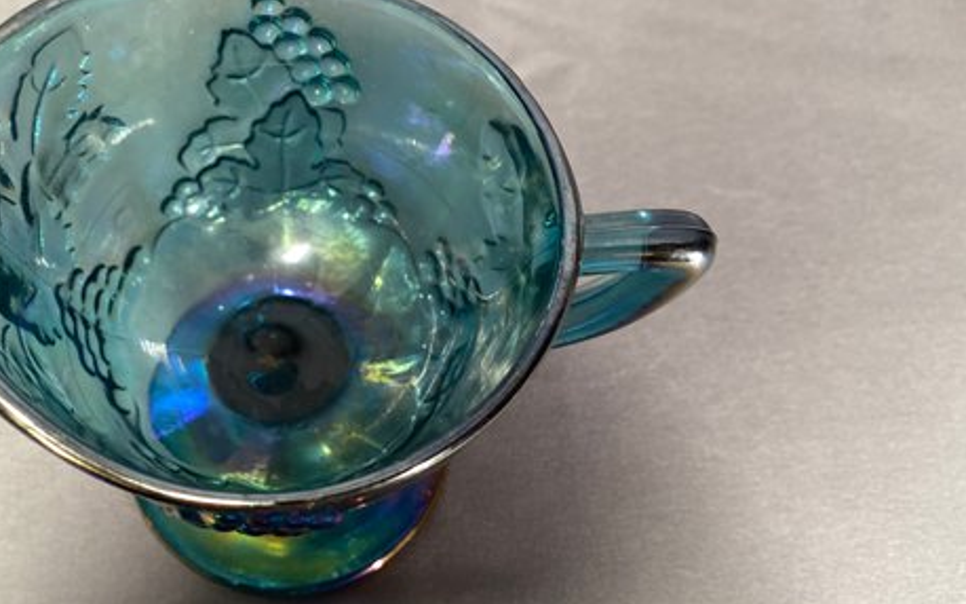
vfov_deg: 33.5
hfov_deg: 50.4
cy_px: 280
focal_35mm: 38
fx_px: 1000
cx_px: 305
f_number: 1.8
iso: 160
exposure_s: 1/60
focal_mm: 4.25
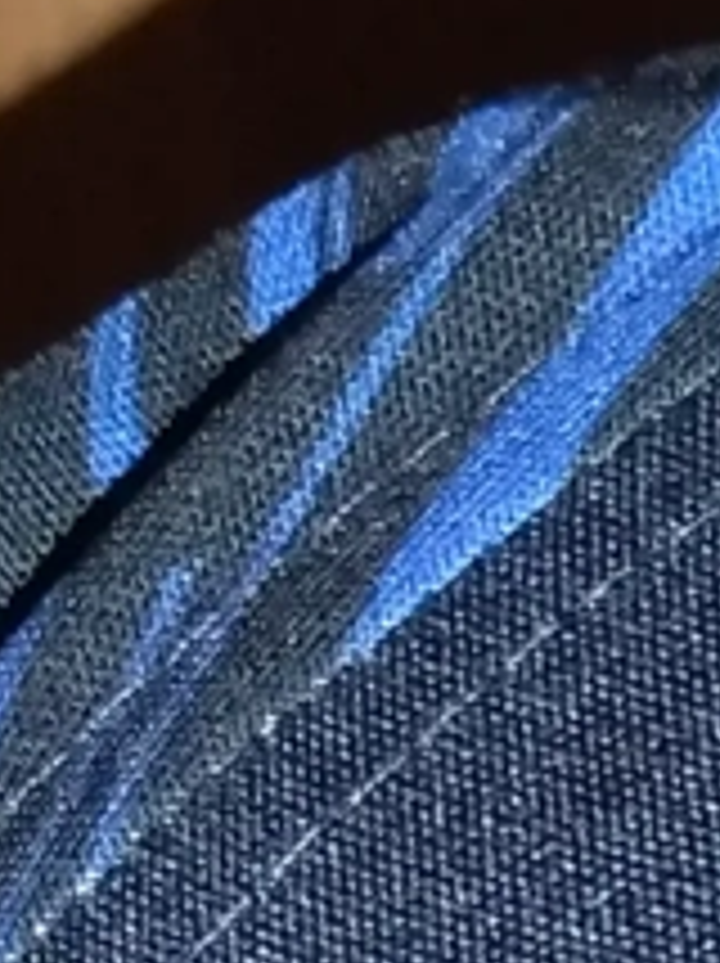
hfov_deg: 8.9
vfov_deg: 9.8
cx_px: 1138
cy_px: 2714
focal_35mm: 162
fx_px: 4502
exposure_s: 1/100
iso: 1192
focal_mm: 4.95
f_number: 1.9
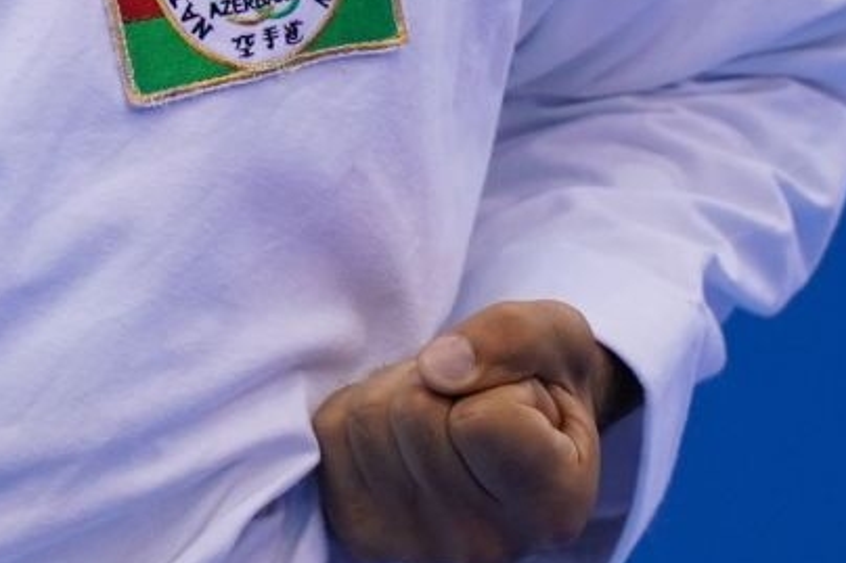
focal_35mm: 2674
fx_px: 62810
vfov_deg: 0.5
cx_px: -209
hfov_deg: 0.8
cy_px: -467
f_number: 2.8
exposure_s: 1/500
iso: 500
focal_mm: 400
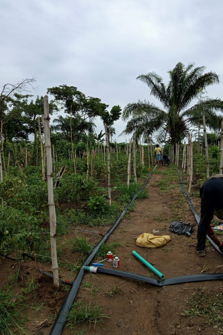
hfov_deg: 49.5
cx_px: 123
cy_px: 172
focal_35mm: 26
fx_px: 242
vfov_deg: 69.4
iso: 53
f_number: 1.7
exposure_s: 1/786
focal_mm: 5.24
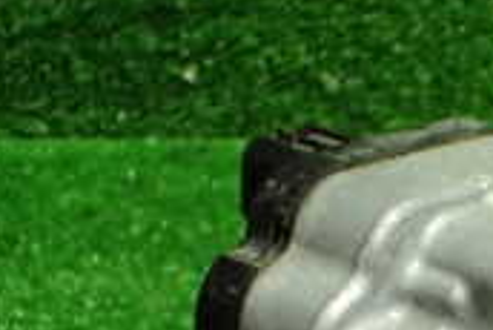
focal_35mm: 109
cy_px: 545
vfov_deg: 11.8
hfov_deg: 17.2
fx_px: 1494
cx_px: 705
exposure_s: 1/80
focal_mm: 5.4
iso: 800
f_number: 2.3
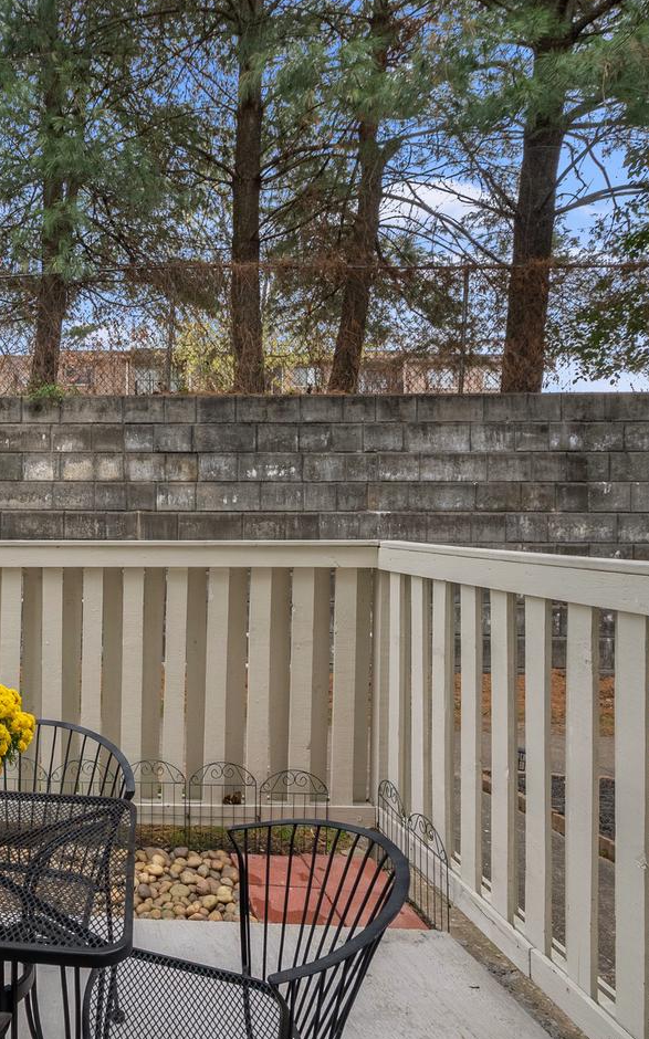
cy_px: 515
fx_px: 708
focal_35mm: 25
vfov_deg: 72.6
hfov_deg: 43.5
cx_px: 29
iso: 800
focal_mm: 16
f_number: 8
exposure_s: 1/80
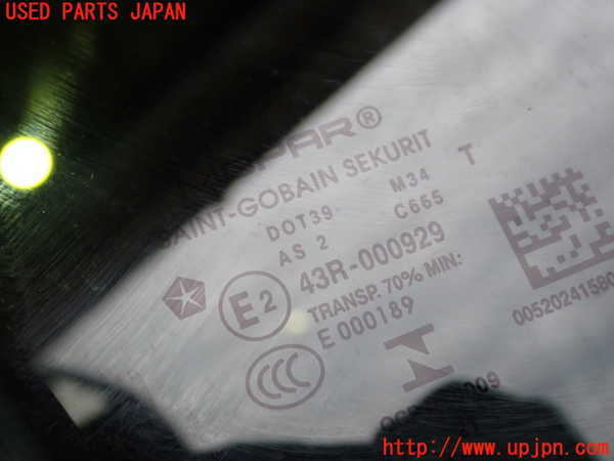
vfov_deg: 25.2
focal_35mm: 58
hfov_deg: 33.2
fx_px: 1029
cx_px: 307
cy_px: 230
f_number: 3.5
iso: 200
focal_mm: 10.35
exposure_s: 1/125
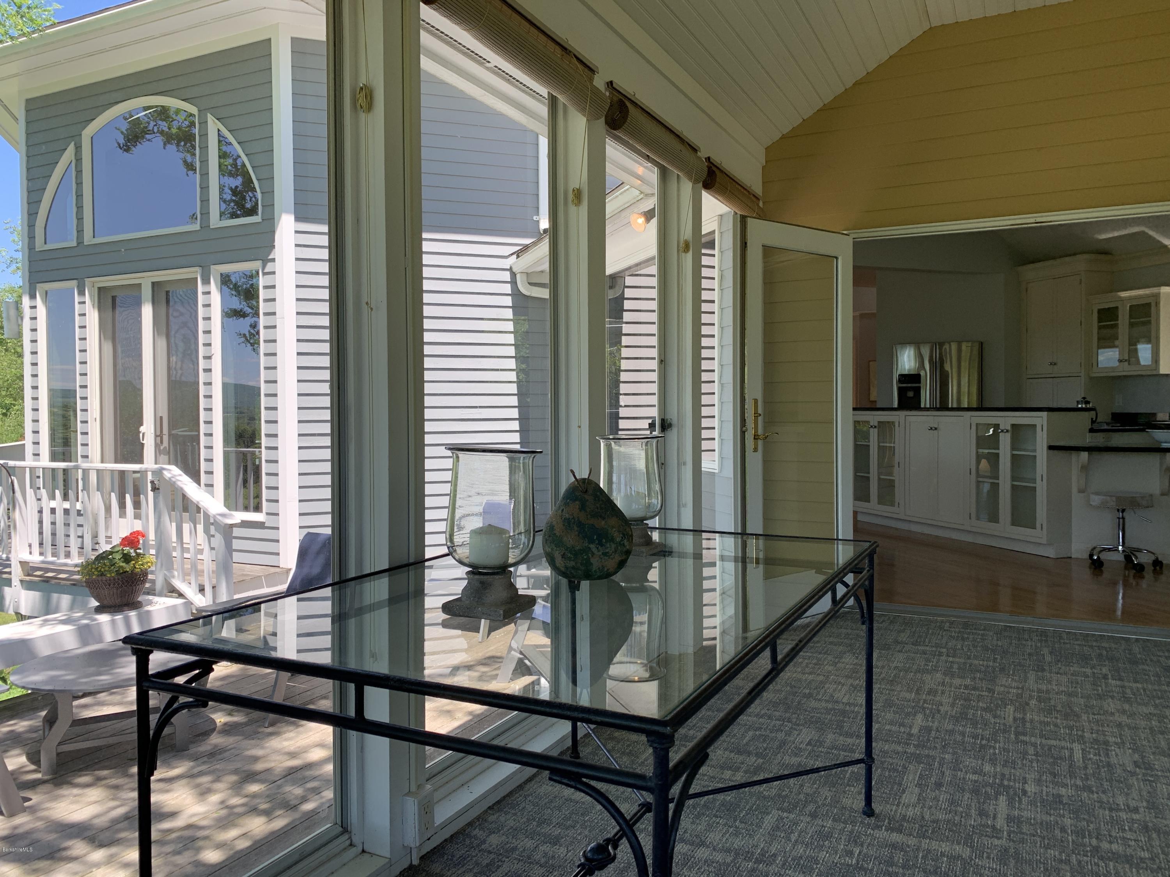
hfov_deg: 67.3
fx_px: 879
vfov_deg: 53.1
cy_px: 438
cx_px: 585
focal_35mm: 26
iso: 25
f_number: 1.8
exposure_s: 1/378
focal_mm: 4.25
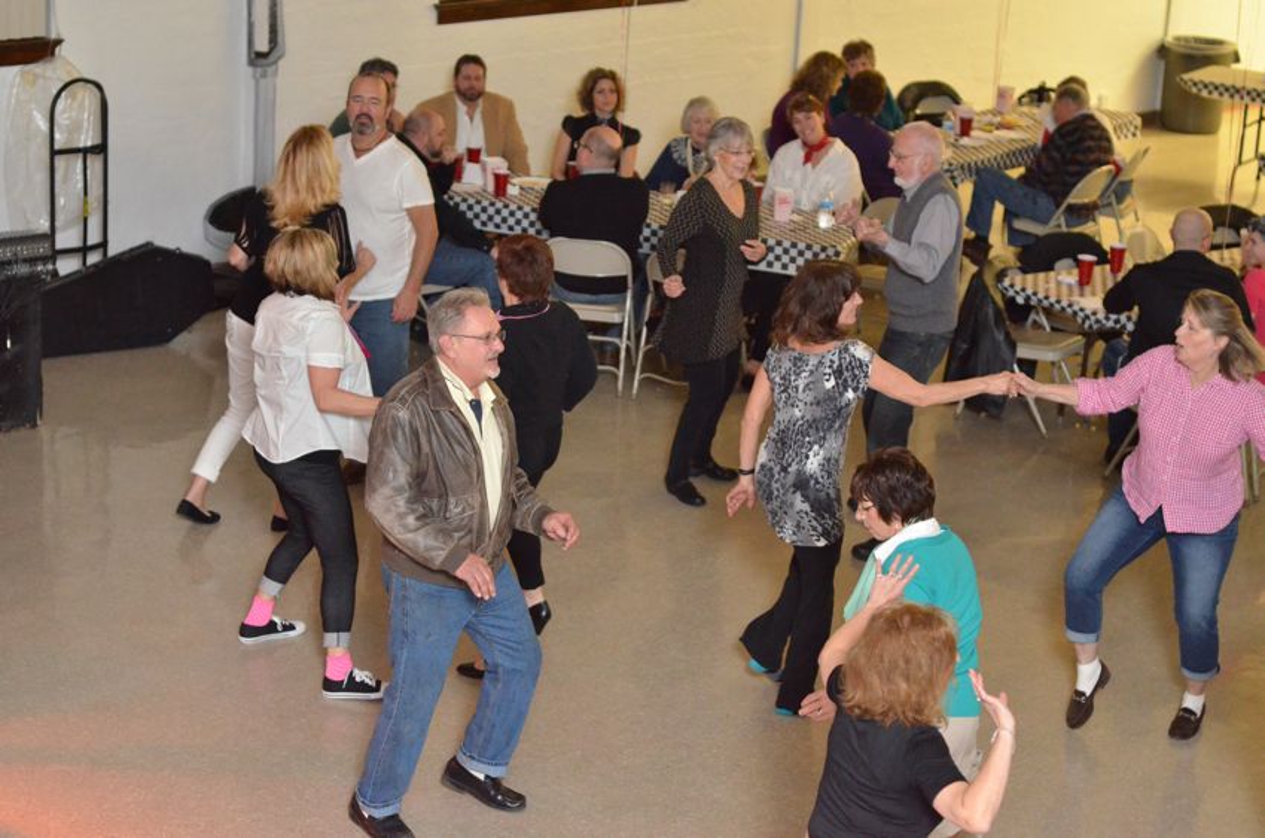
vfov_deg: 18.1
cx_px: 632
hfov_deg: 27.0
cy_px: 419
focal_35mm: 75
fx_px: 2630
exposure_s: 1/250
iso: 4000
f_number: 2.8
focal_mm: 50
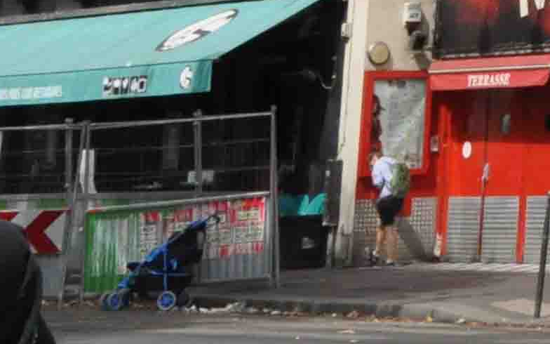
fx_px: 3130
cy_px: -633
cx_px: 1442
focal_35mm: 209
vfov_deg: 5.9
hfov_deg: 8.8
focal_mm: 25
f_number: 14
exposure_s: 1/800
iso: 1250
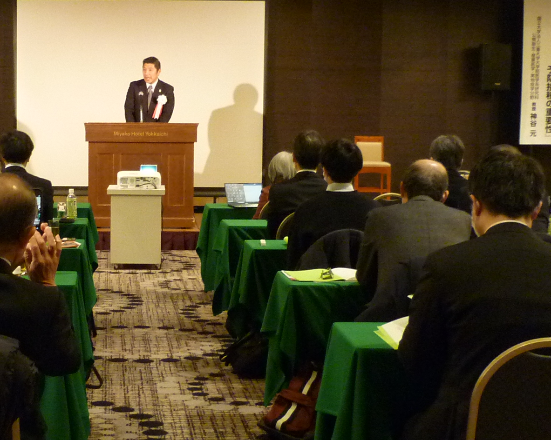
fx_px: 1158
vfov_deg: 21.5
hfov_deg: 26.4
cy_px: 225
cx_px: 135
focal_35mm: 71
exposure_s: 1/13
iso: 400
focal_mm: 5.5
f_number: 2.8
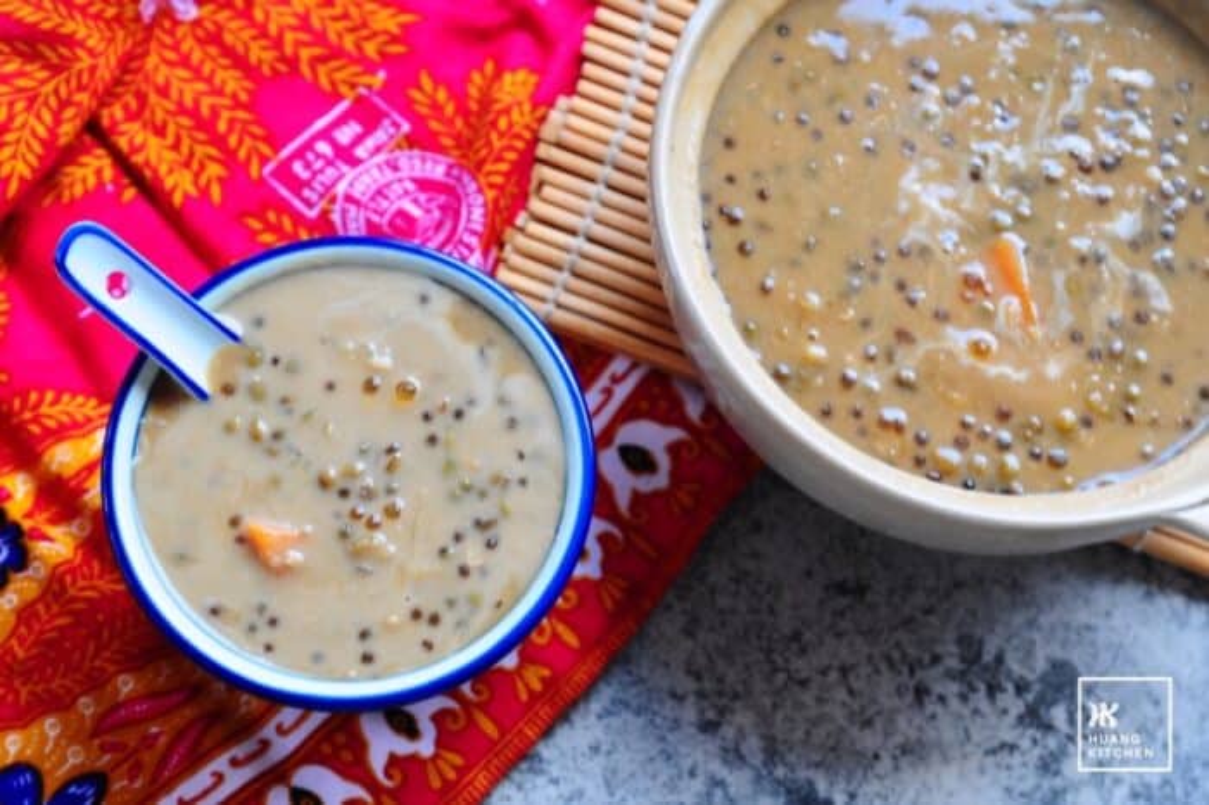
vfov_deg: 20.6
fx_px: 2215
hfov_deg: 30.5
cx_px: 604
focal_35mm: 66
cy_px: 402
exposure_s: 1/15
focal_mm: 44
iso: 160
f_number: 4.8
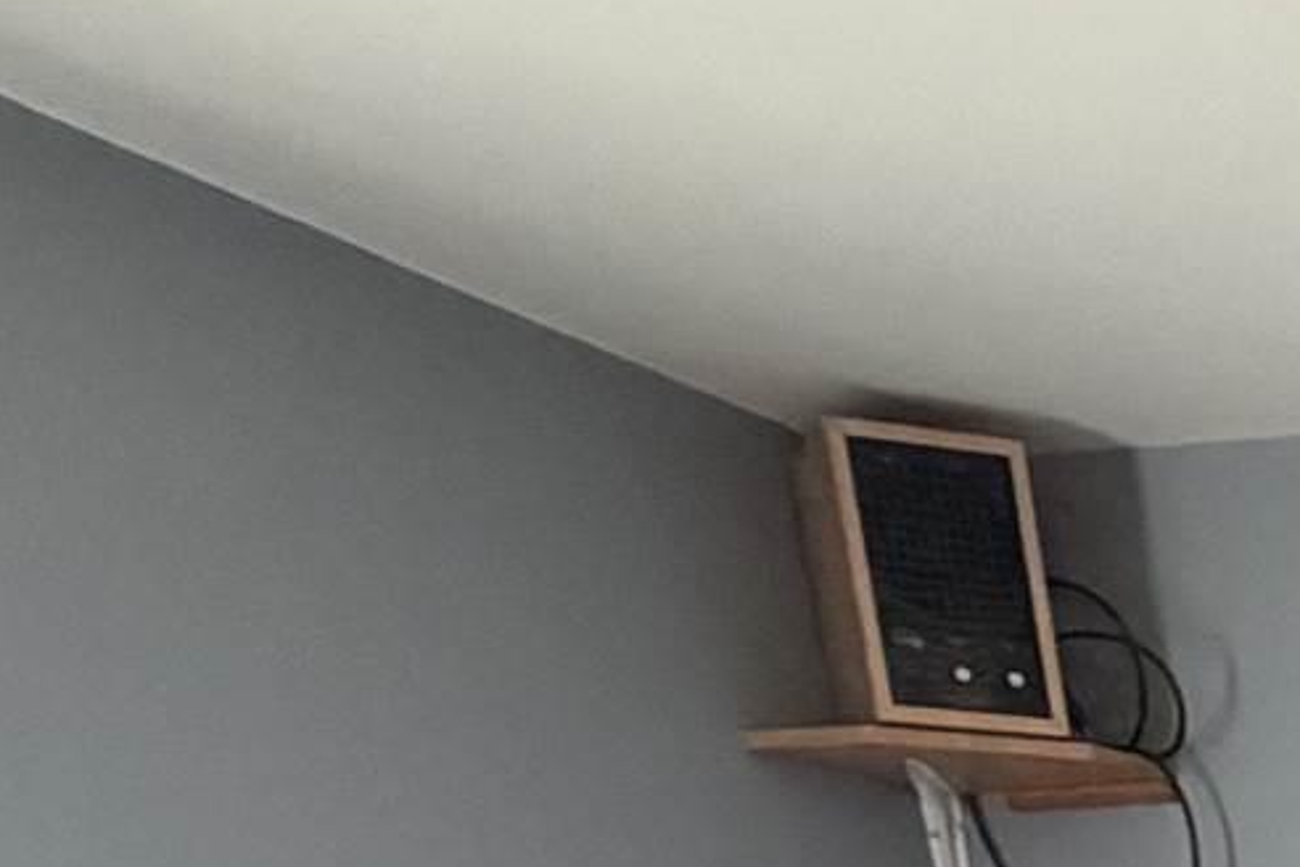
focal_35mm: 91
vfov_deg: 10.8
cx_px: 2682
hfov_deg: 16.4
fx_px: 3286
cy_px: 2508
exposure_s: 1/120
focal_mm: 2.22
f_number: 2.2
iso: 320
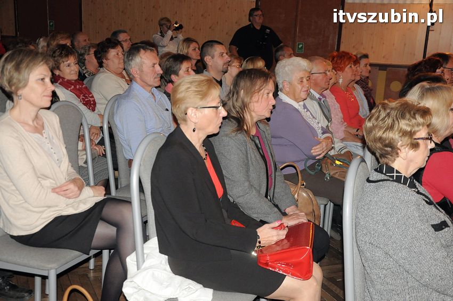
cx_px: 226
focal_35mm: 45
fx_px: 566
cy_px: 150
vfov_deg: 29.8
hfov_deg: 43.6
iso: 1600
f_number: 5
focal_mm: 30
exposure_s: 1/60
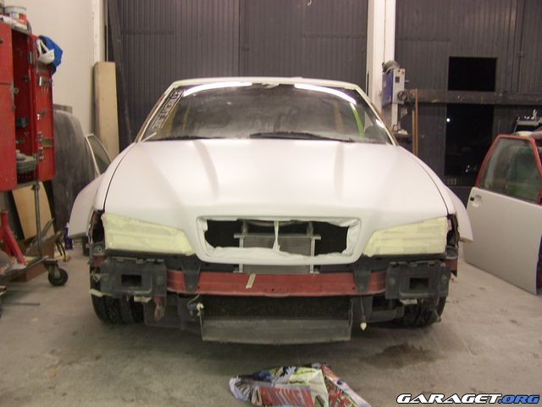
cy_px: 204
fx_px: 595
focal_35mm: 38
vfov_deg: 37.7
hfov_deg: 49.0
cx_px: 271
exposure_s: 1/15
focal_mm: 6.3
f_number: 2.8
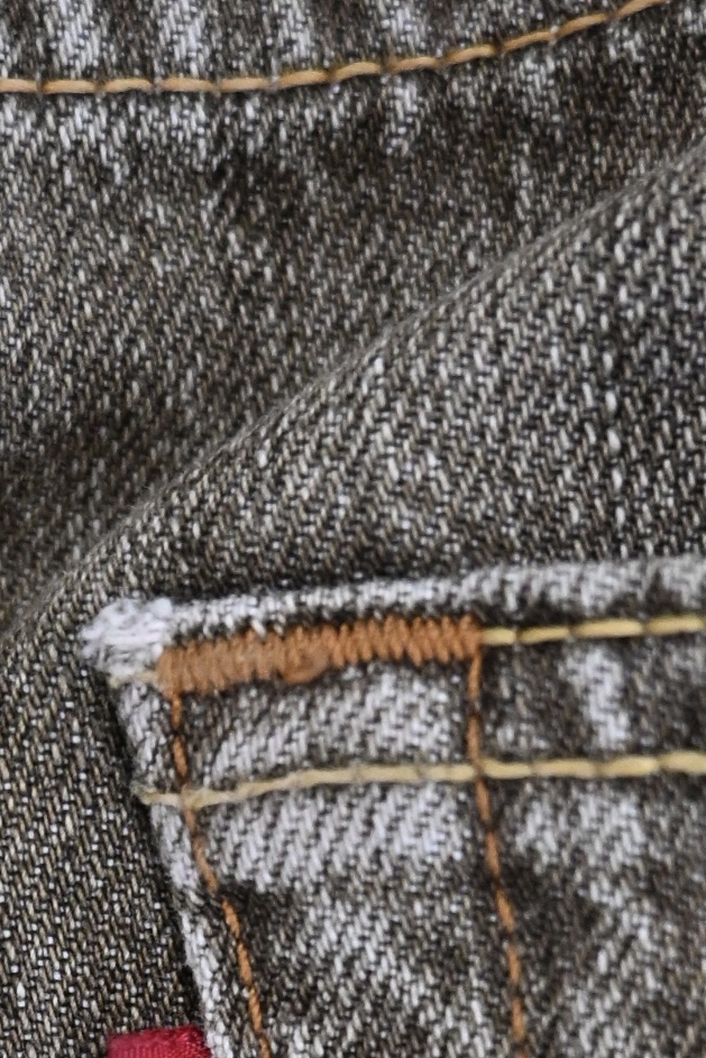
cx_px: 260
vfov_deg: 33.2
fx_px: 1558
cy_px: 1135
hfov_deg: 25.4
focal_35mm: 53
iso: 1600
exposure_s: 1/20
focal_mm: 16
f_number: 3.5
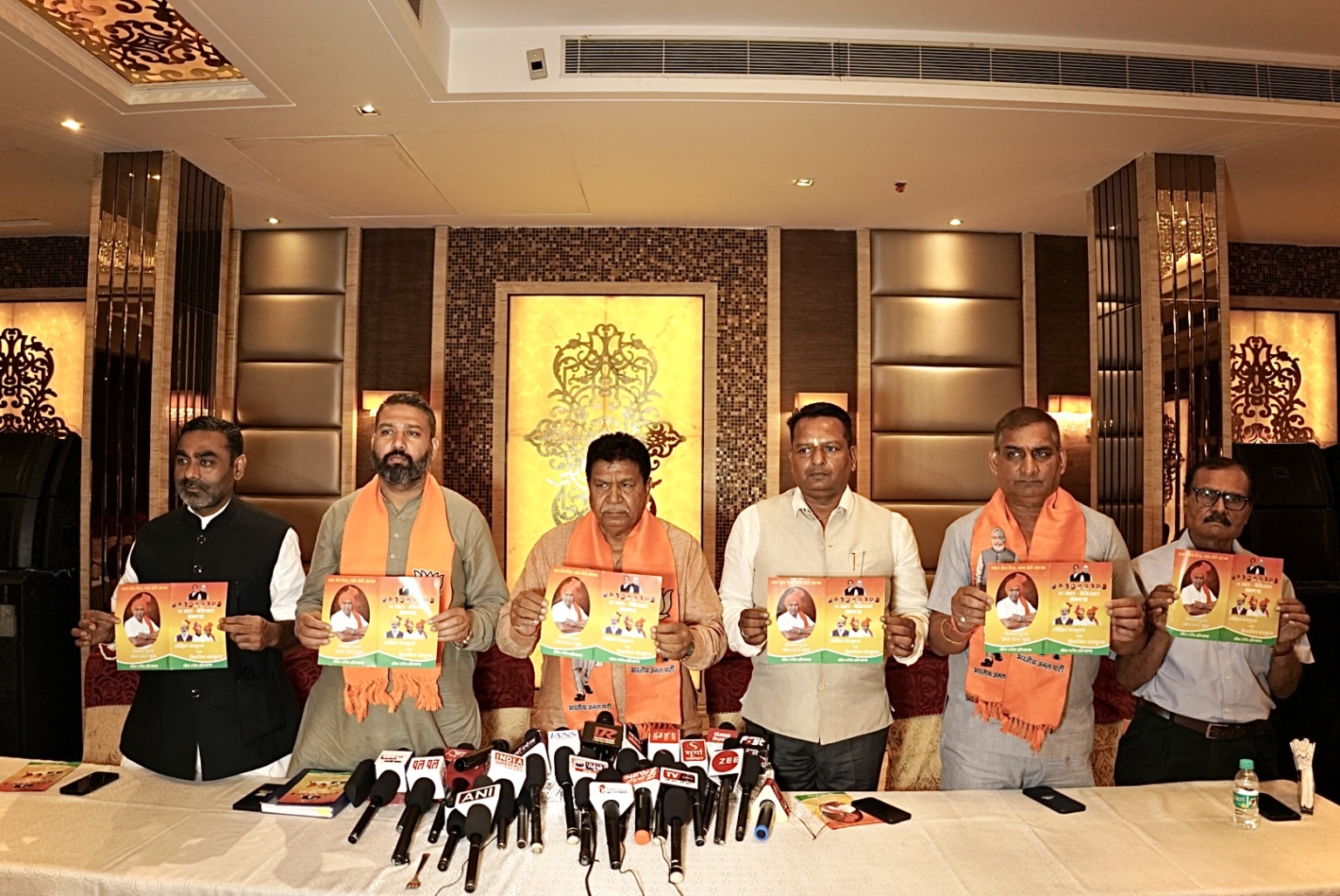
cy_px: 448
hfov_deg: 73.7
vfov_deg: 53.2
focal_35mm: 24
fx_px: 894
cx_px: 670
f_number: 2.8
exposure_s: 1/100
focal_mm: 24
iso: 1000
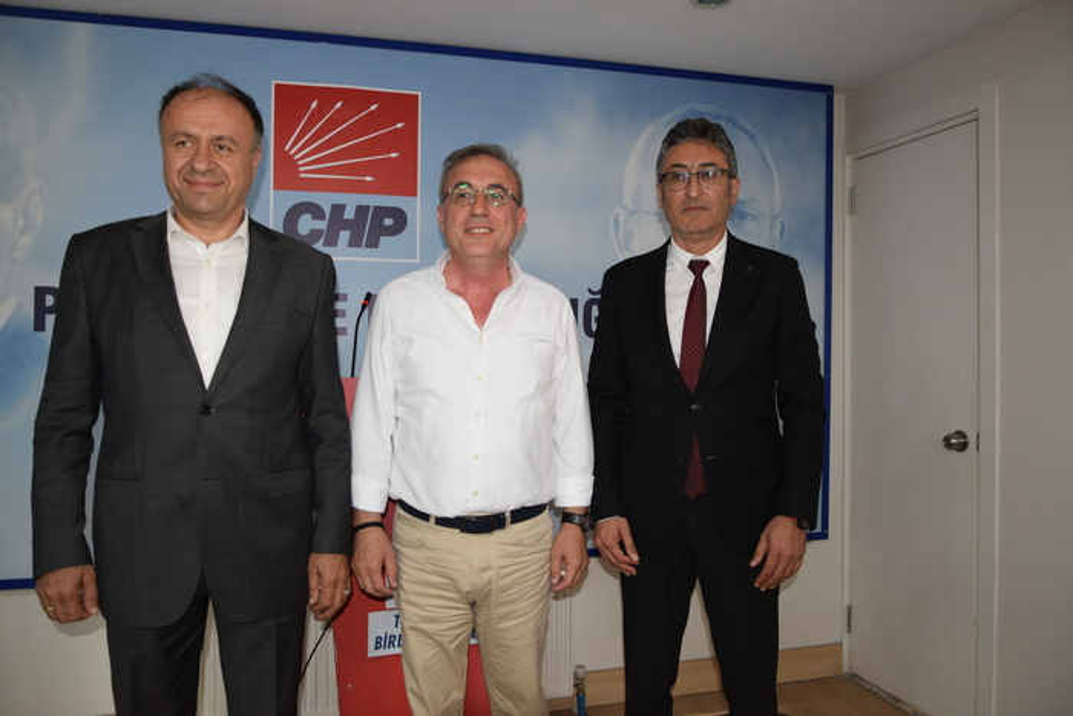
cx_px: 536
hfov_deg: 67.4
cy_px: 358
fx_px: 805
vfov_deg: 47.9
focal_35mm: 27
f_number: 3.5
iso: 800
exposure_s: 1/60
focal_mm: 18
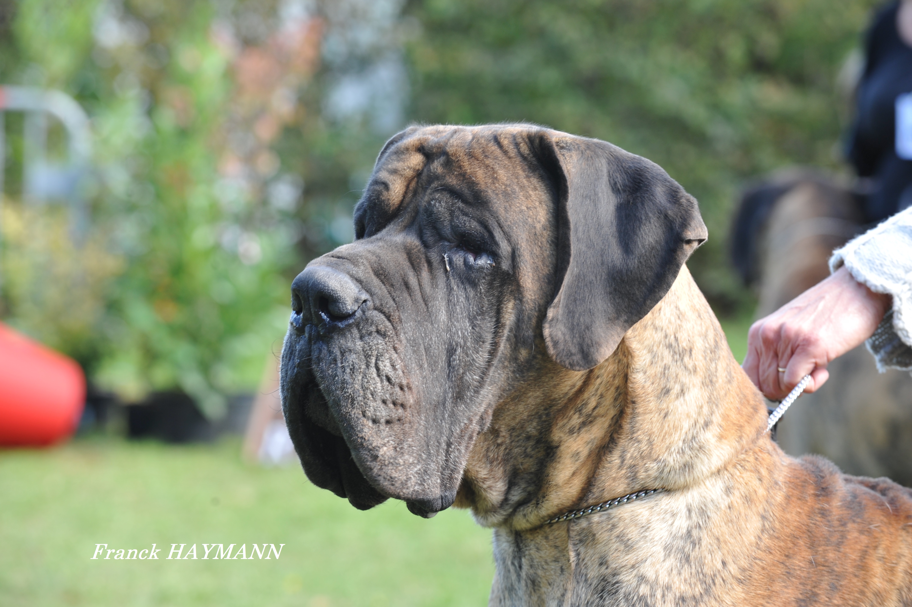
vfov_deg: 10.1
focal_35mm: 135
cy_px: 304
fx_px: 3418
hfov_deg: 15.2
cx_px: 456
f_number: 8
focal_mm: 135
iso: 400
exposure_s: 1/60
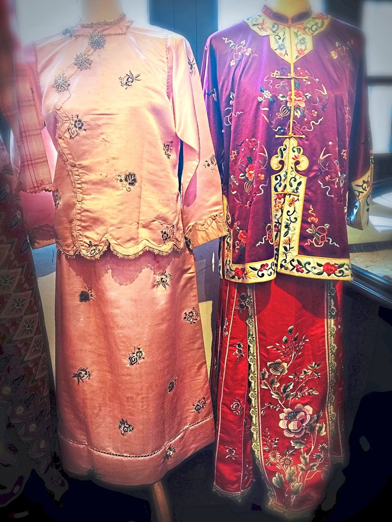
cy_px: 261
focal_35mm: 29
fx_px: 438
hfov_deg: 48.2
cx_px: 196
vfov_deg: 61.7
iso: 125
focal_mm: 4.15
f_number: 2.2
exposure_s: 1/10
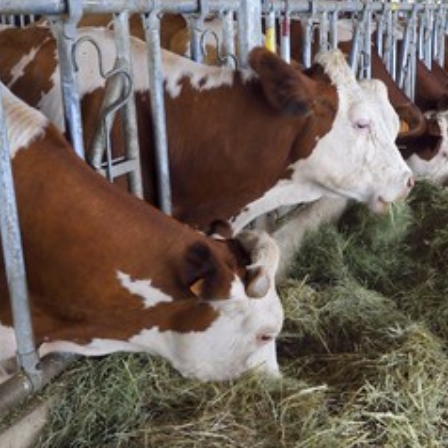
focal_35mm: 48
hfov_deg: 34.1
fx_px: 703
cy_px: 194
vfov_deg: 35.3
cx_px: 367
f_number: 7.1
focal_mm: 32
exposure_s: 1/25
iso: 1600
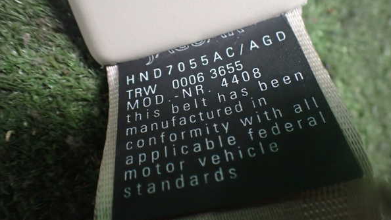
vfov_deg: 35.6
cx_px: 197
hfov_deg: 59.5
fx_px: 342
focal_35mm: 33
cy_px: 109
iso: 1000
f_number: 2.3
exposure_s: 1/30
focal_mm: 5.4
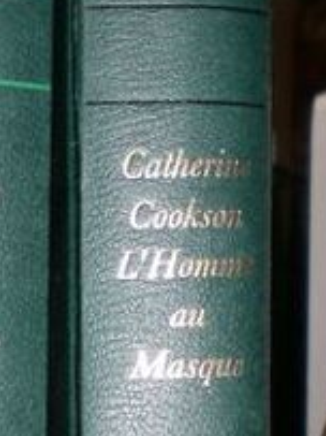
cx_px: -105
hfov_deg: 12.0
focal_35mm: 120
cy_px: 485
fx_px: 1508
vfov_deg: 15.9
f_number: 3.1
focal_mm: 6.3
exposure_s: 1/60
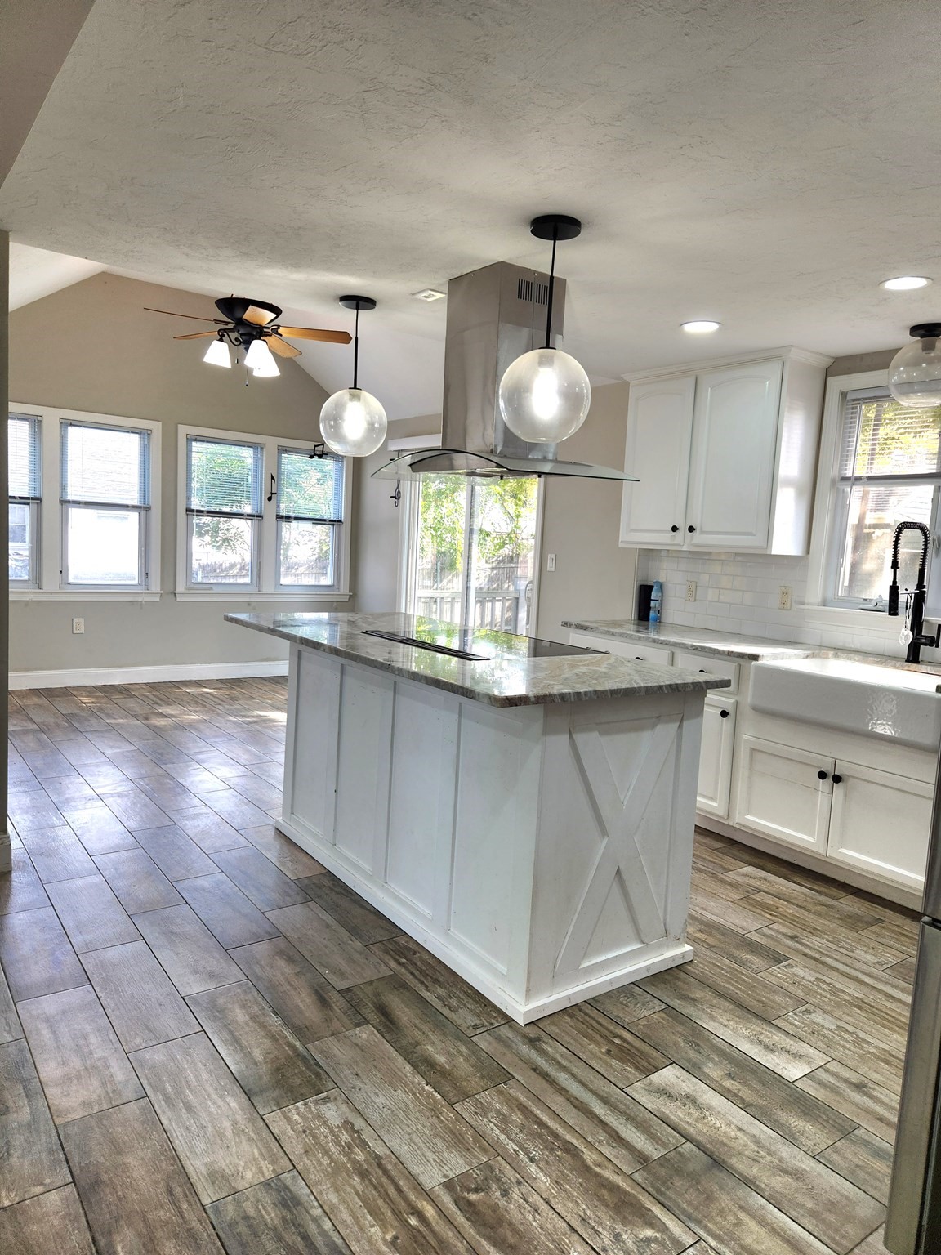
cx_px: 470
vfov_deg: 73.9
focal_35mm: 23
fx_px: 834
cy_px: 628
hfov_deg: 58.9
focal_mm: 5.4
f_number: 1.8
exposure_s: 1/120
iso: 50
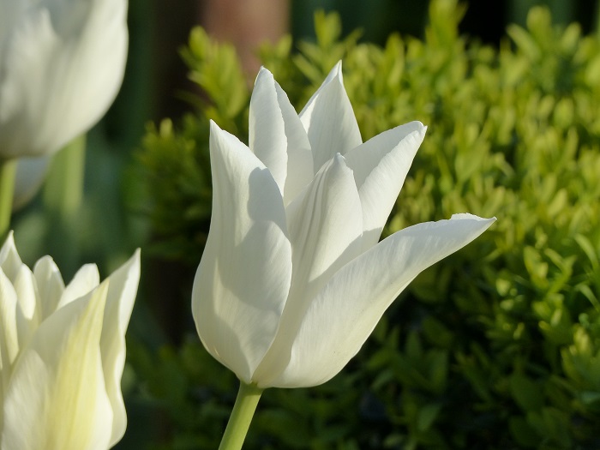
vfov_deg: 2.5
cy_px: 225
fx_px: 10365
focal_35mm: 598
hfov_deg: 3.3
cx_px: 300
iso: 160
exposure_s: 1/1000
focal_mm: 107.6
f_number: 4
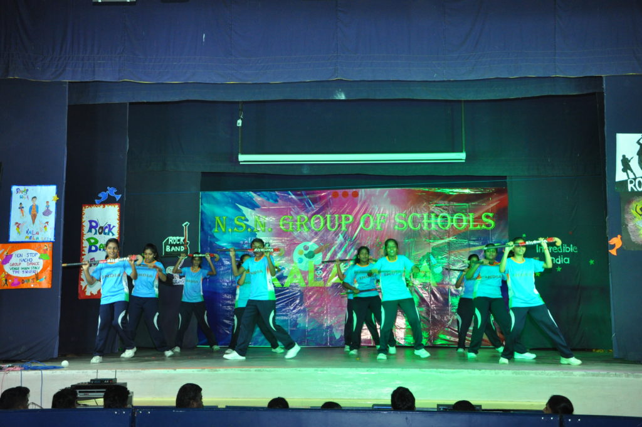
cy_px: 214
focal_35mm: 45
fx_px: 801
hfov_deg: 43.7
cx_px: 321
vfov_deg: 29.8
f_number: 5.6
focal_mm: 30
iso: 800
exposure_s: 1/125
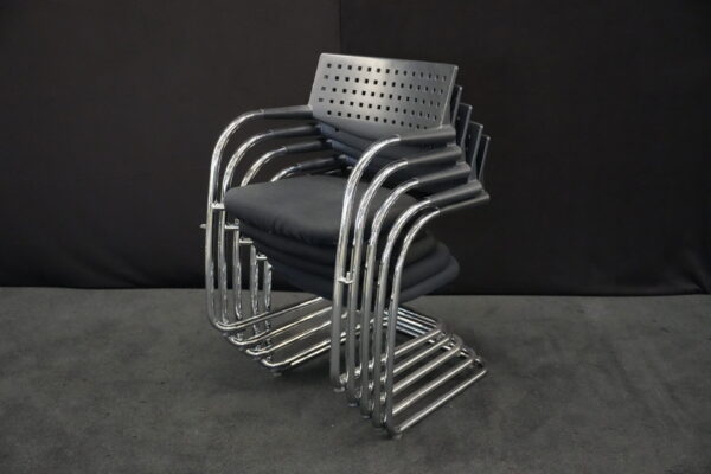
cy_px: 237
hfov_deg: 51.9
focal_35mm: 37
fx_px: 731
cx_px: 356
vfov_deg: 35.9
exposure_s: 1/160
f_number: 4
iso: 12800
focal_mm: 37
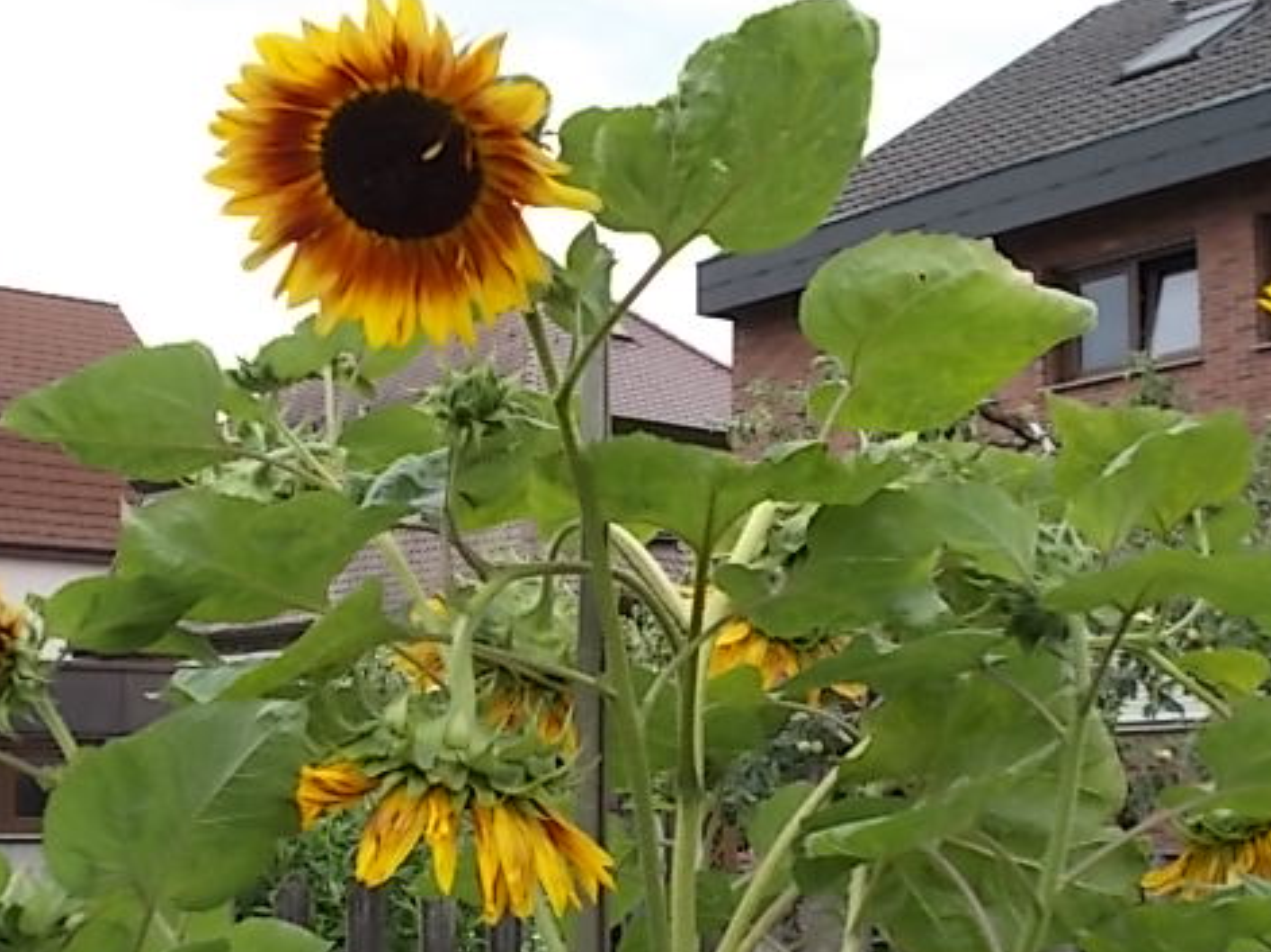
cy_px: 636
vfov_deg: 21.5
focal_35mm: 68
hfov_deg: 28.6
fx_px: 2496
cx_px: 580
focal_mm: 9
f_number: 4.5
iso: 80
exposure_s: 1/40
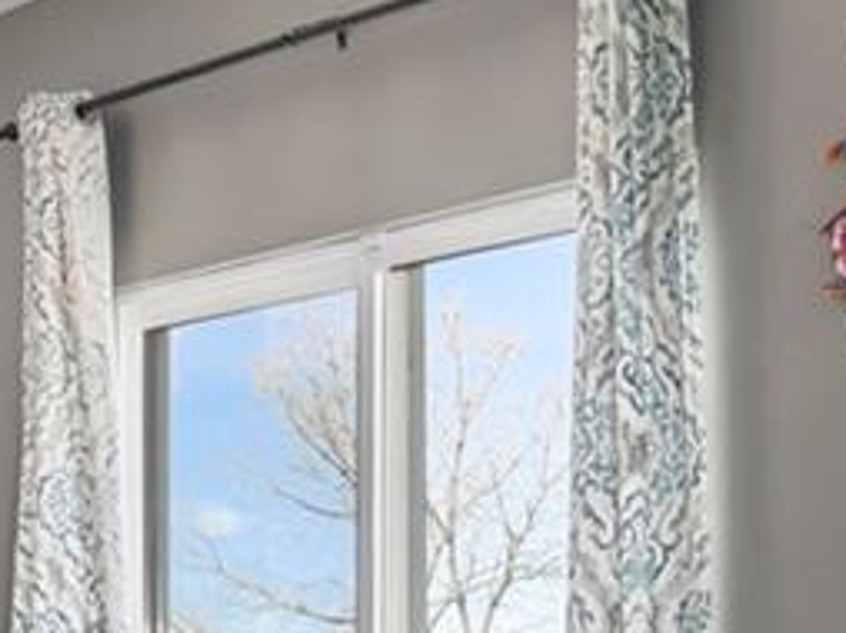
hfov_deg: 20.0
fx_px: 2368
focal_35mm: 97
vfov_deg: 14.9
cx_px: 679
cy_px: 675
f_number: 6.3
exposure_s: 1/250
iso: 200
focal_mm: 16
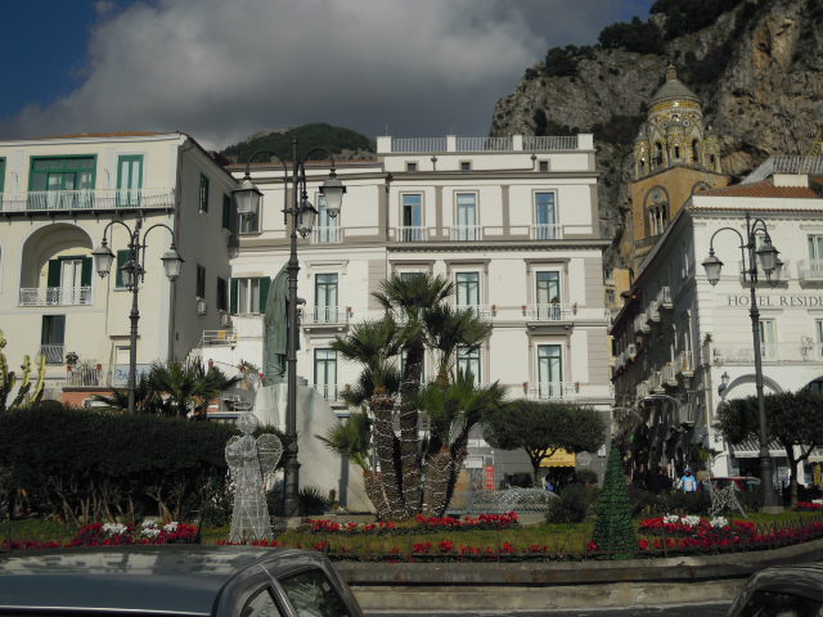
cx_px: 412
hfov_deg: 45.8
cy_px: 308
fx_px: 975
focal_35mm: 41
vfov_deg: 35.1
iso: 100
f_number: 6.4
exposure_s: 1/1000
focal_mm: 7.3
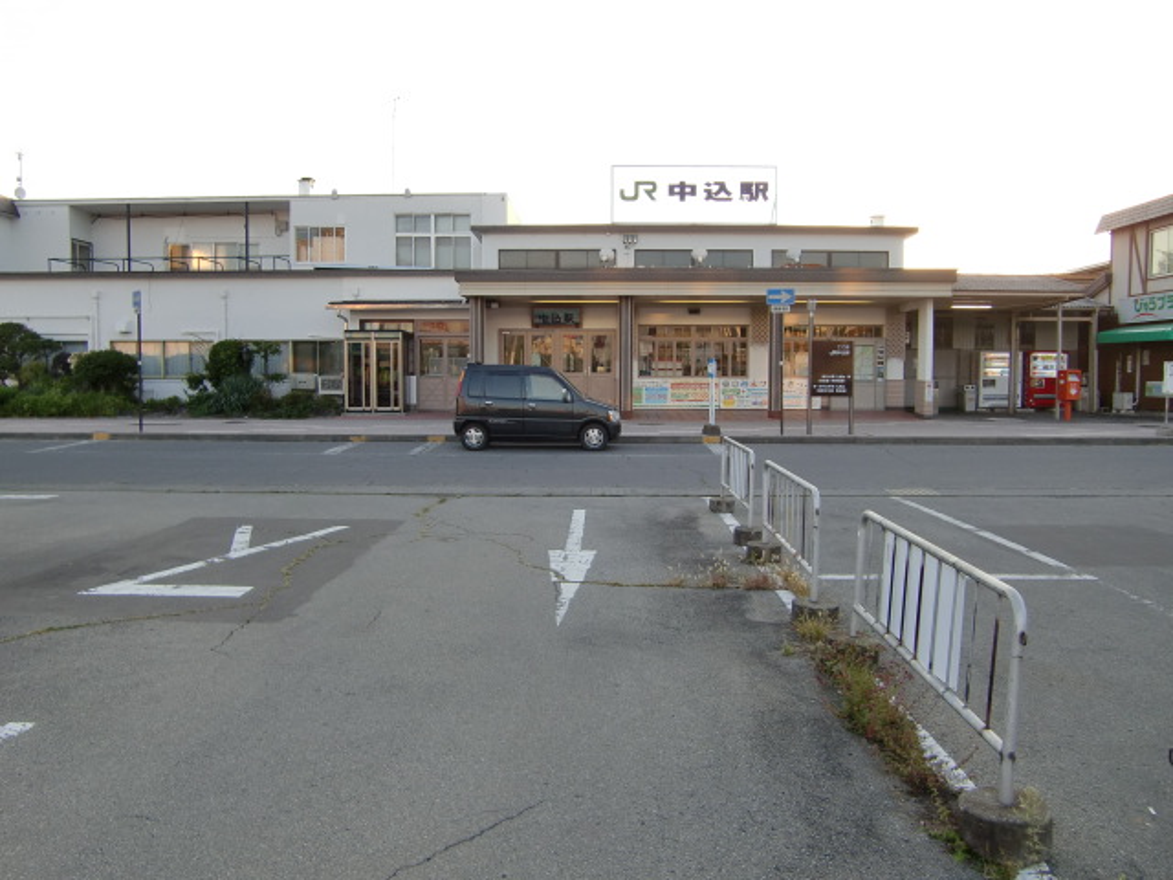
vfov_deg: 49.7
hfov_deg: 63.4
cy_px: 440
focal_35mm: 28
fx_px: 949
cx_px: 586
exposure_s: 1/160
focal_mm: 4.9
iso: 64
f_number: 2.6
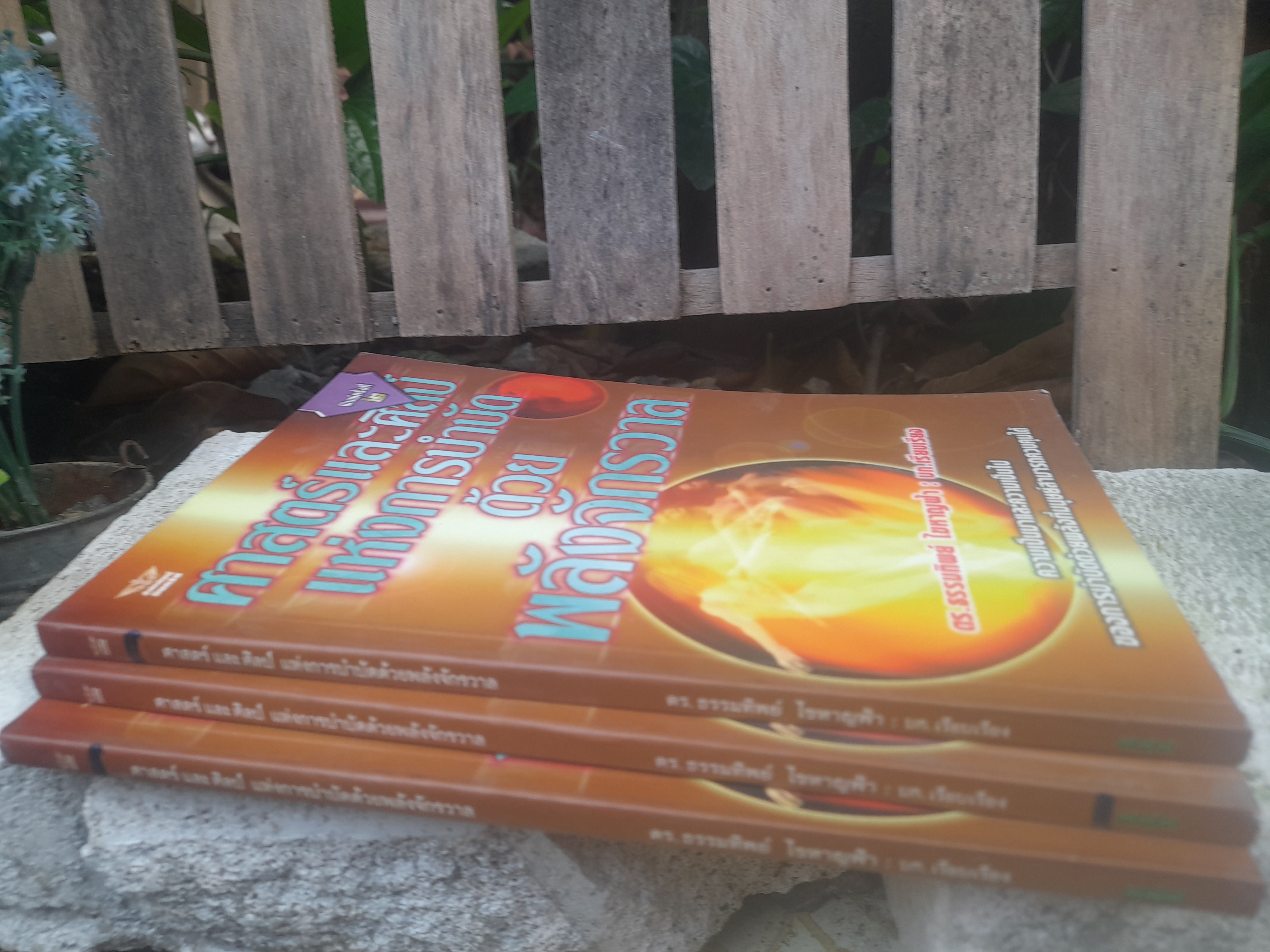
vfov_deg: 54.9
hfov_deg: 69.4
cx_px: 635
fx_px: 917
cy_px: 476
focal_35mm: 25
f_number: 2
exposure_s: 1/50
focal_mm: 4.6
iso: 40
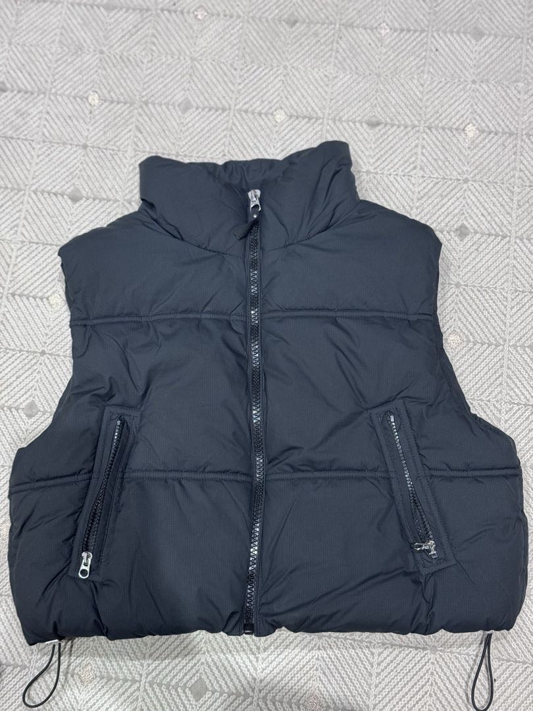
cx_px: 266
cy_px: 356
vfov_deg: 39.7
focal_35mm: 48
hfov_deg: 30.3
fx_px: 985
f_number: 1.78
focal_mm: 6.76
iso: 200
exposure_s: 1/50
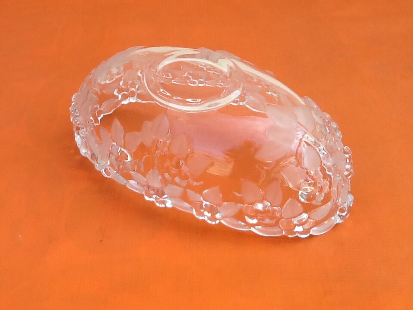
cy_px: 155
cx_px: 206
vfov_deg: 32.9
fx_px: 525
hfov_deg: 42.9
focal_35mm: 44
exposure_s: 1/307
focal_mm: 2.03
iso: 40
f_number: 2.4
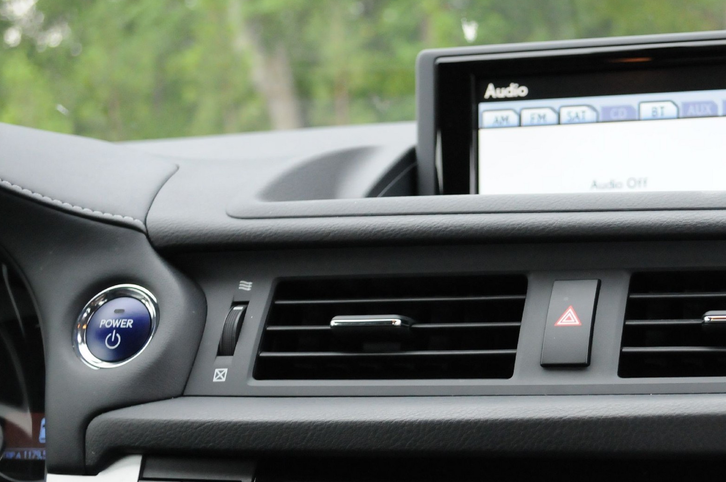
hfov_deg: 28.4
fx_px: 1406
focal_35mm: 70
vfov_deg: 19.3
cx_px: 578
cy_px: 358
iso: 2000
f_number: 4.5
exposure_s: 1/200
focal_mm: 29
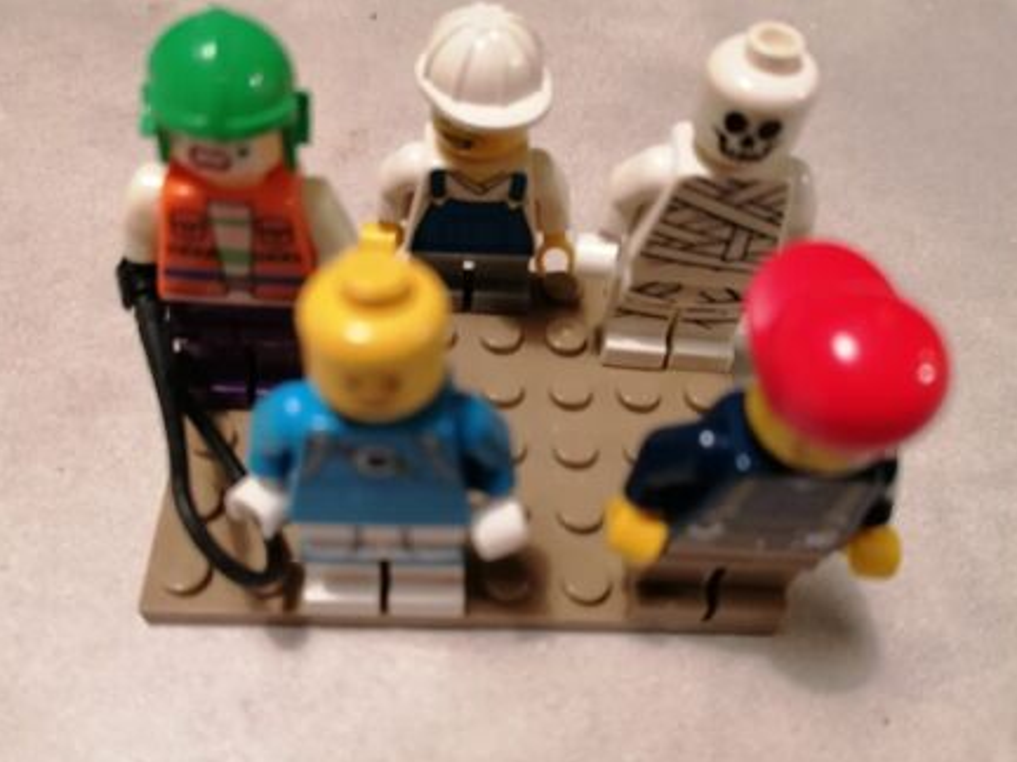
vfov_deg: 46.7
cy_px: 421
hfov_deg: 59.9
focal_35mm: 30
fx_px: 881
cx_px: 471
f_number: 1.8
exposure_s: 1/25
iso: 640
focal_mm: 4.75
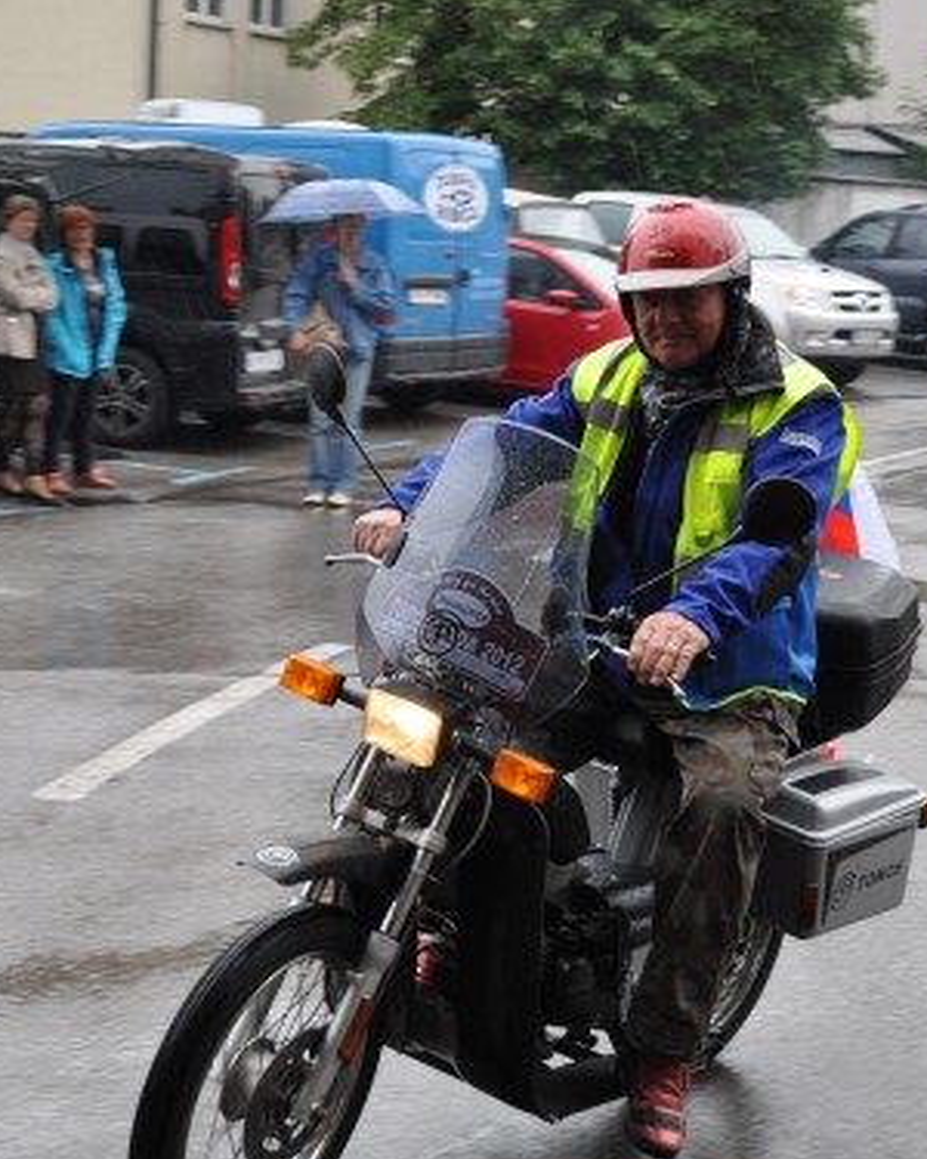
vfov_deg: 28.7
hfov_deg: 23.1
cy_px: 617
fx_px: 2263
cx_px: 522
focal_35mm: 66
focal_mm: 22
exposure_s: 1/100
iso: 400
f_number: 5
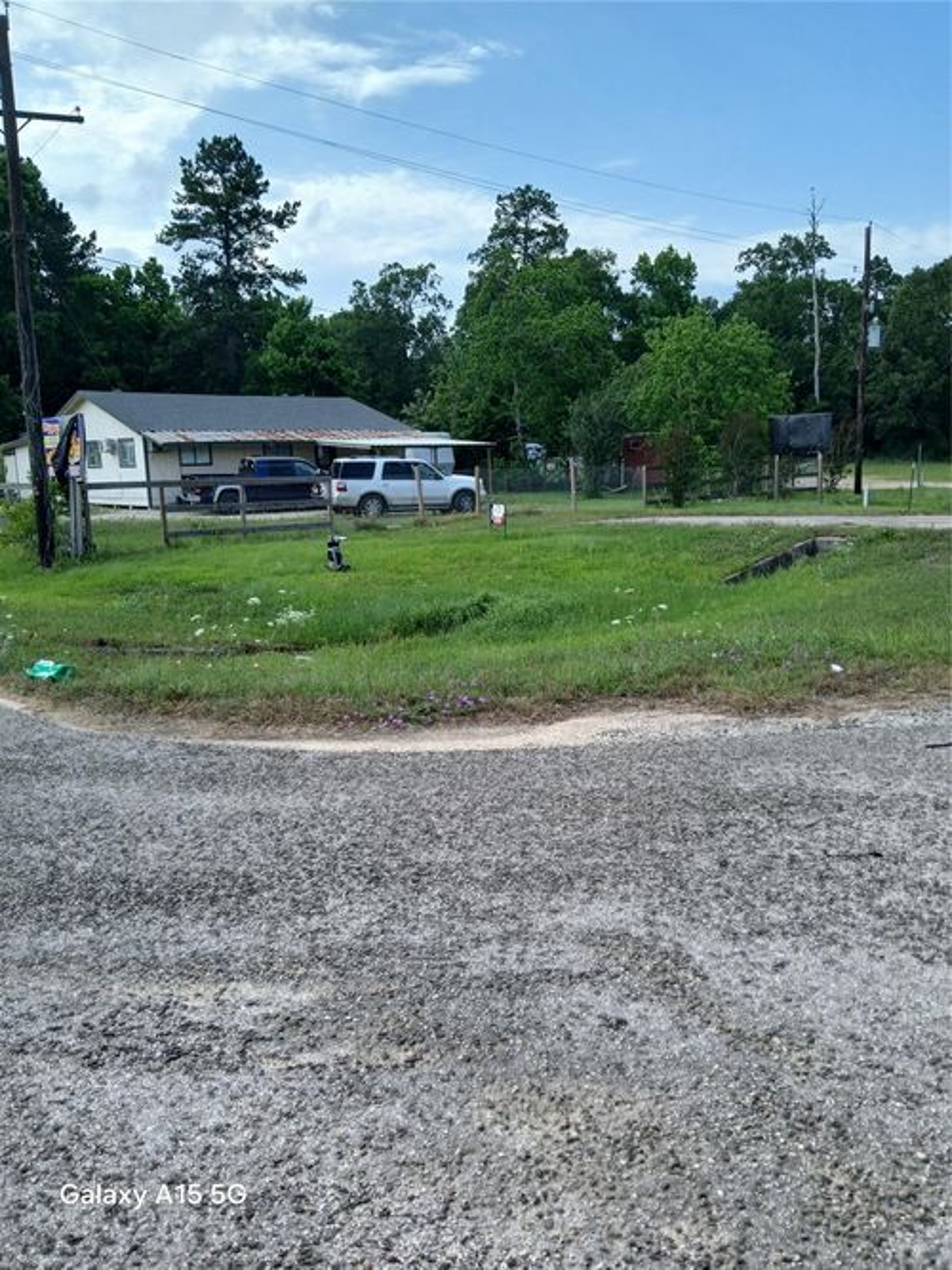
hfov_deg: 53.0
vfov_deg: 67.3
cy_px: 635
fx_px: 954
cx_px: 476
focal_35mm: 26
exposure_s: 1/496
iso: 20
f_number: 1.8
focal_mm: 3.98
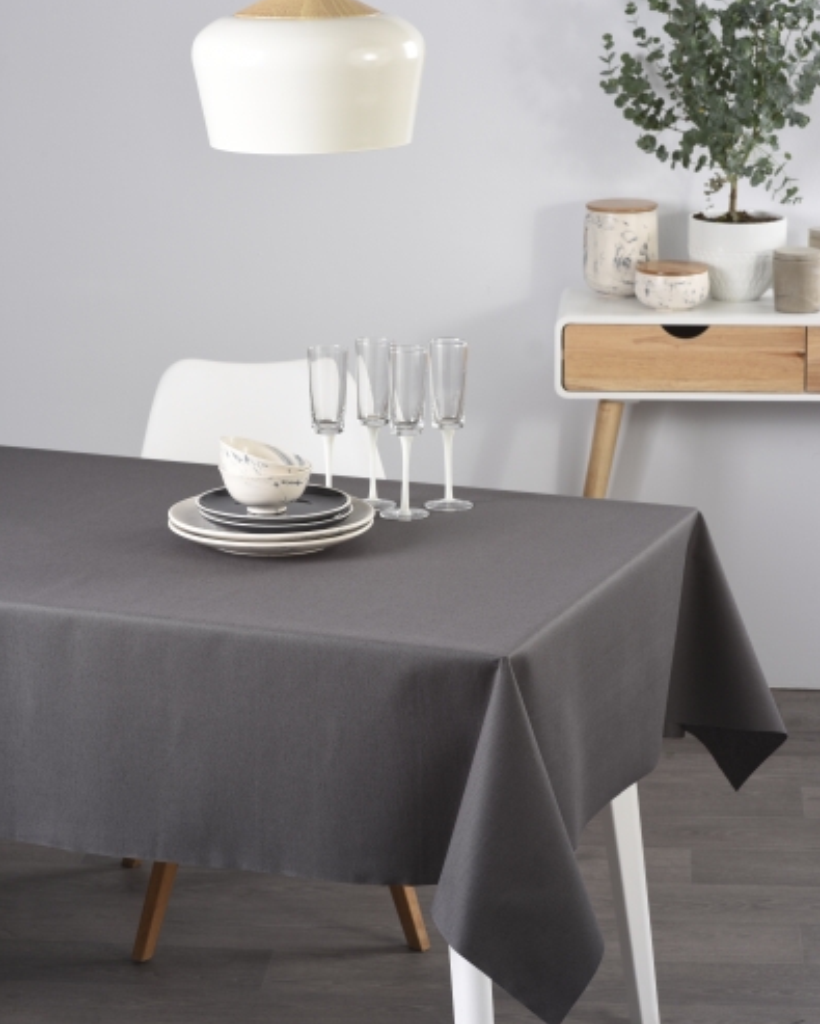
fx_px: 2940
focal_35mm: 97
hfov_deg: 15.9
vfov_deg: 19.7
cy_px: 407
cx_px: 413
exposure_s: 1/100
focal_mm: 85
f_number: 11
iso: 125
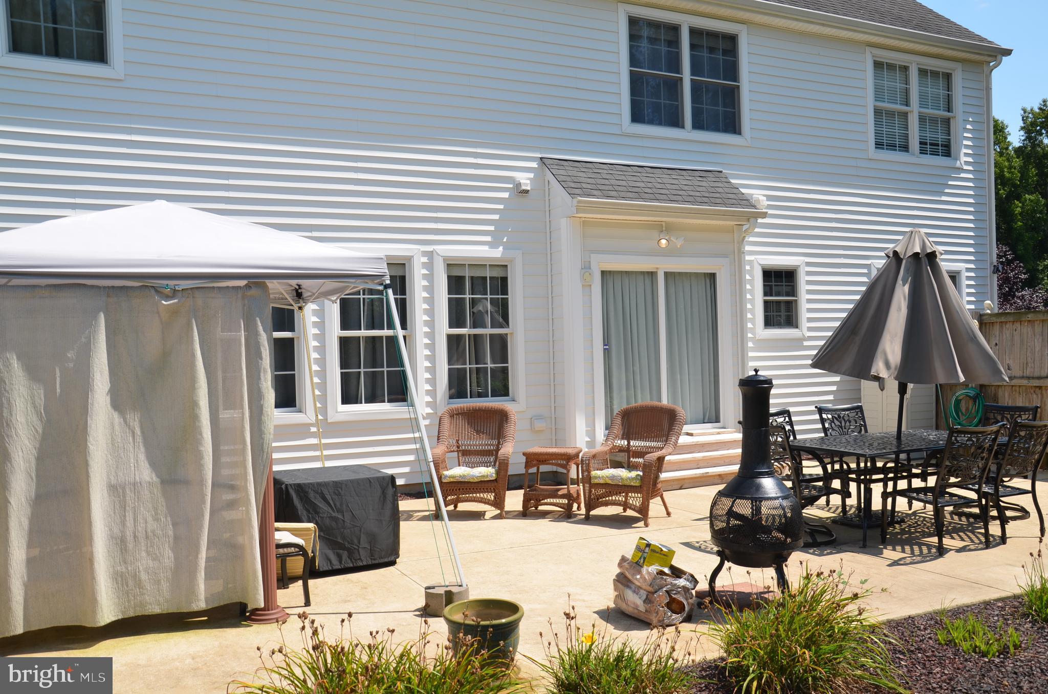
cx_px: 524
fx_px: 915
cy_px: 347
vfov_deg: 41.5
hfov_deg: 59.6
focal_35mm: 32
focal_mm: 21
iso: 100
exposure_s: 1/250
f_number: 8
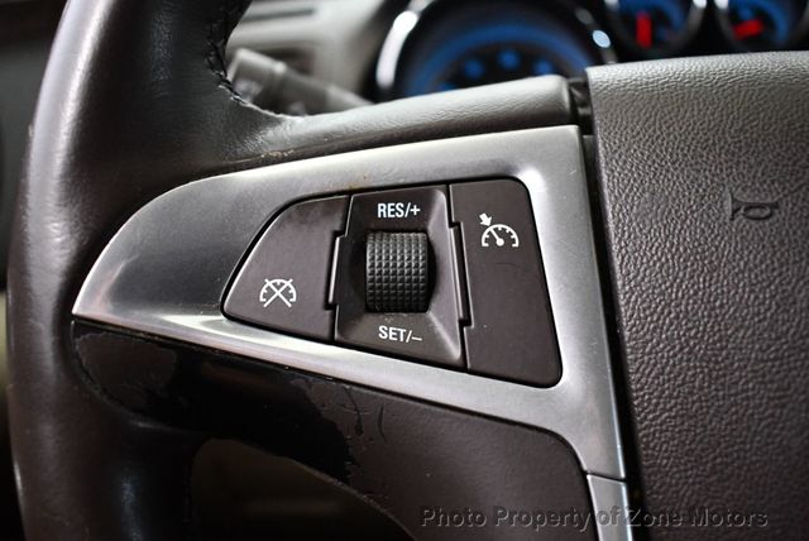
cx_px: 404
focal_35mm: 36
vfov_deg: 36.9
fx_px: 810
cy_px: 270
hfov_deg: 53.1
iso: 2800
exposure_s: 1/125
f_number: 3.5
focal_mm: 18
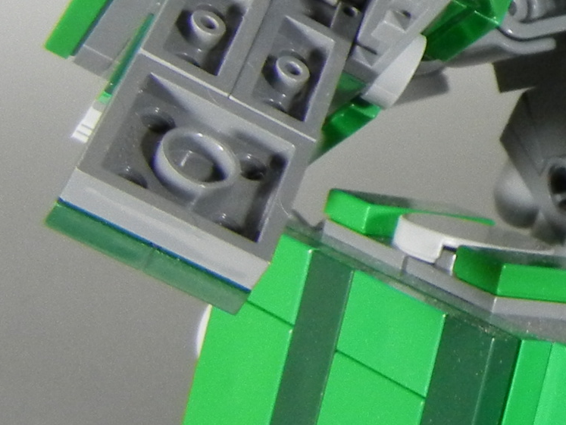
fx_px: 2143
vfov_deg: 11.2
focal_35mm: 131
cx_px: 853
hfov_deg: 14.1
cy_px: 30
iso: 400
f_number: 3.5
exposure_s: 1/38
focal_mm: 5.4
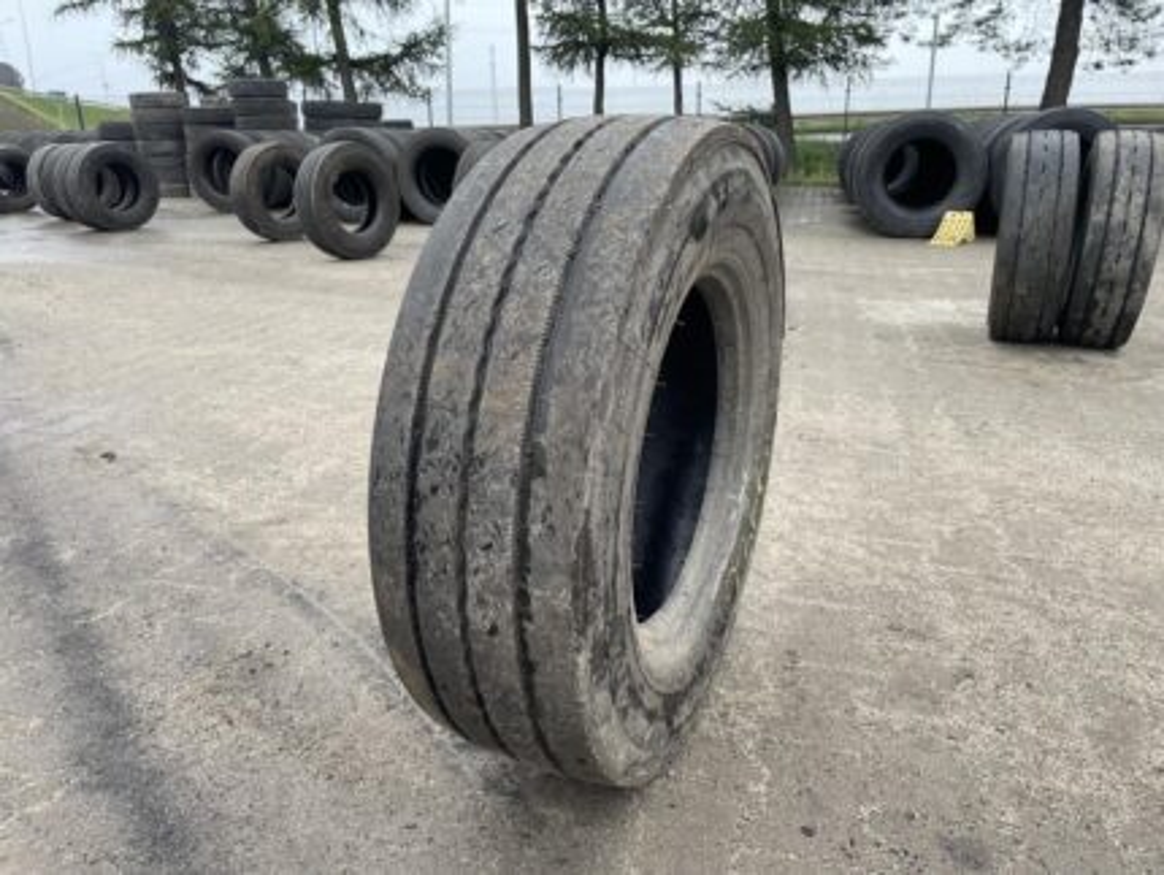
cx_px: 582
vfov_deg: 53.1
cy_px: 438
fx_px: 875
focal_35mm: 26
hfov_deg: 67.3
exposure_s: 1/622
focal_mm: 4.2
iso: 32
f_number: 1.6
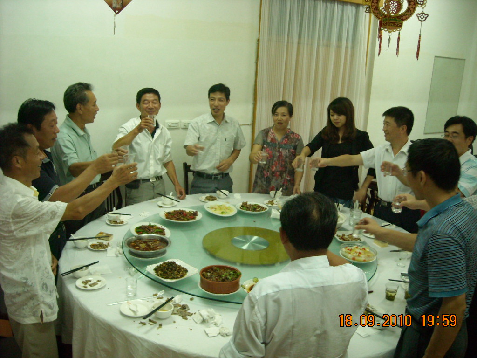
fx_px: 482
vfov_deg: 40.7
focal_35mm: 35
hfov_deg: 52.6
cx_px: 238
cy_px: 179
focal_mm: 5.7
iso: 400
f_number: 2.8
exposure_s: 1/15
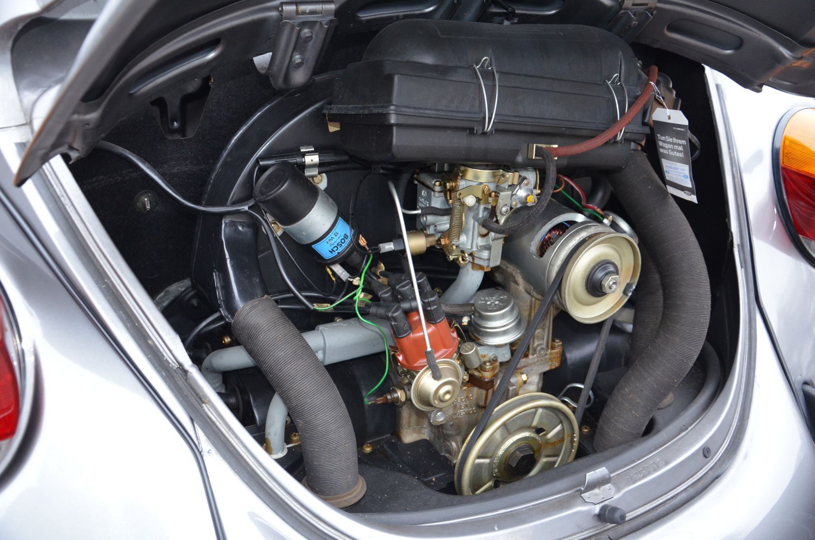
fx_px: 813
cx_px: 408
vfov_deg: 36.7
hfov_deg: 53.2
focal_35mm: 36
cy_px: 270
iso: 1100
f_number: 3.8
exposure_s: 1/60
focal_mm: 24
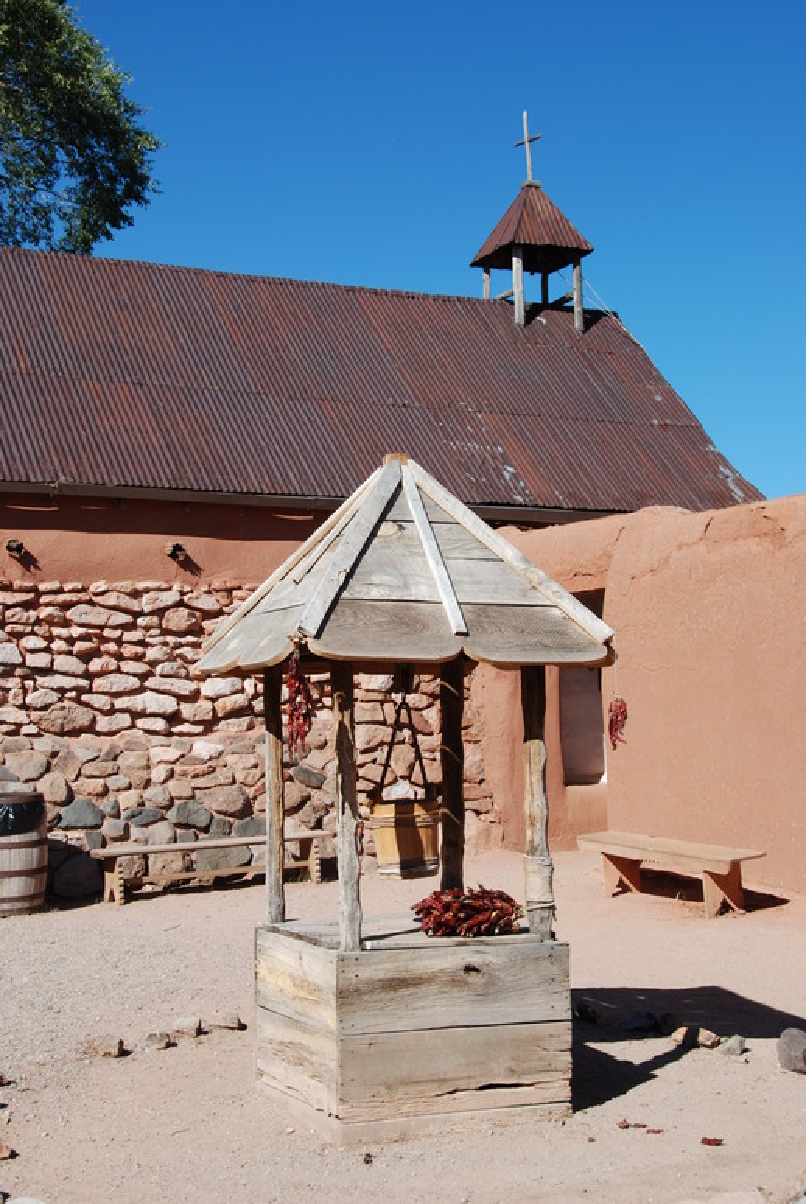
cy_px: 602
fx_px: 1809
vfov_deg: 36.8
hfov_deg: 25.1
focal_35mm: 54
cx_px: 403
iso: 100
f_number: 8
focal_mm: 36
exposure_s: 1/250
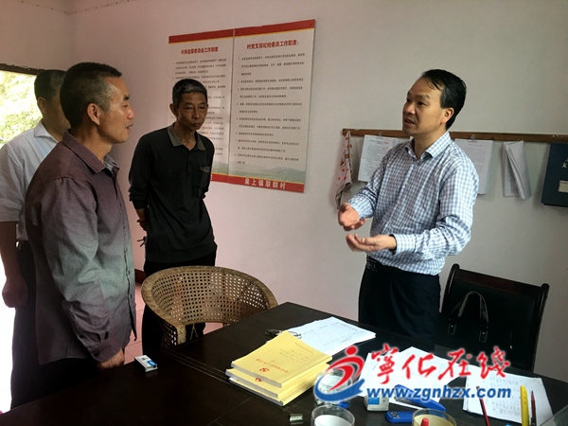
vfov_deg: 48.2
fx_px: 476
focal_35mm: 29
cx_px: 284
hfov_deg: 61.7
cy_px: 213
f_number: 2.2
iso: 50
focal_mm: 4.15
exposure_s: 1/33
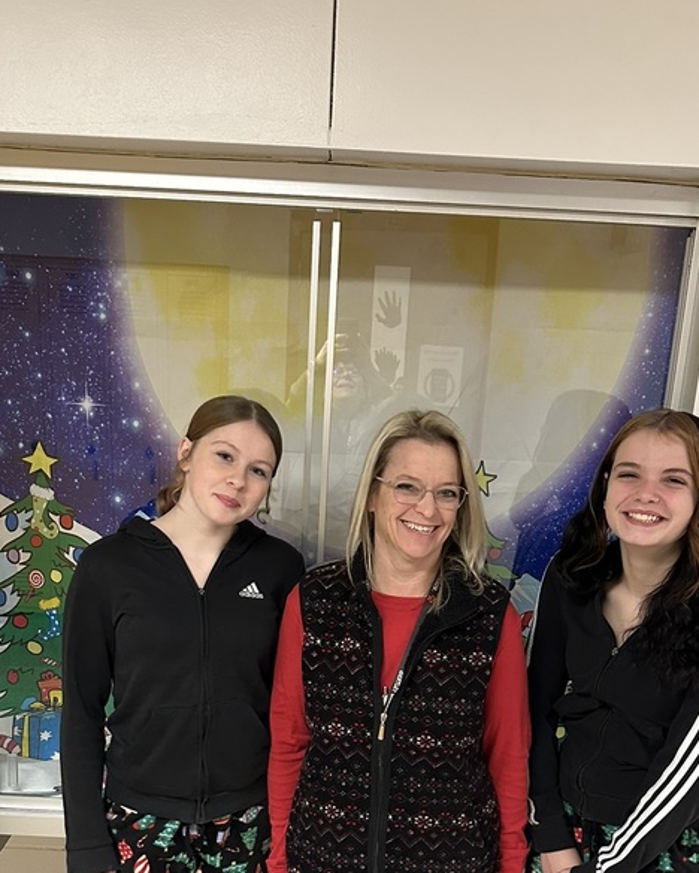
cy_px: 697
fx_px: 1060
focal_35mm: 41
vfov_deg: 42.8
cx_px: 332
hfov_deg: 36.5
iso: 500
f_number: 1.78
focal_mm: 6.86
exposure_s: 1/60
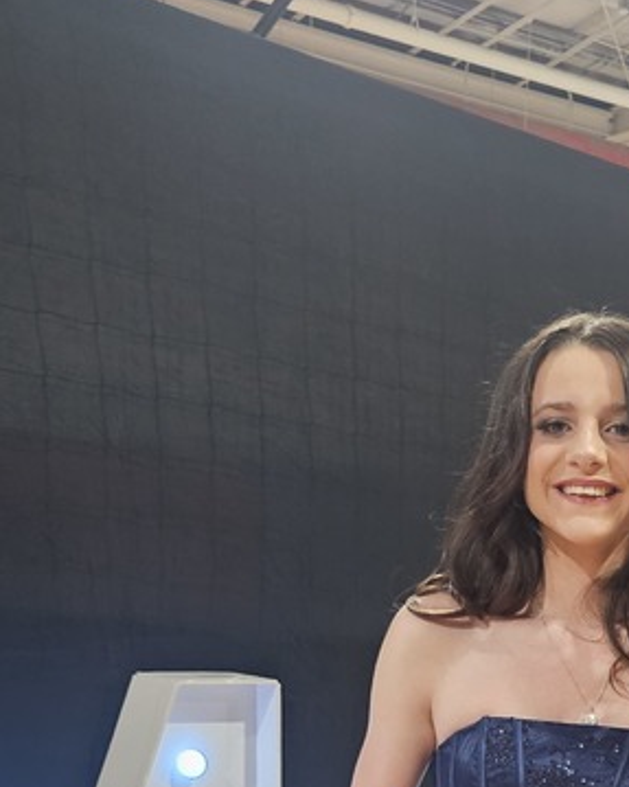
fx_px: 1490
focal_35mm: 64
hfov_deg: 23.1
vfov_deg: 26.2
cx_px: 592
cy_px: 960
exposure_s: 1/40
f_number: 1.7
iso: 640
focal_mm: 6.3
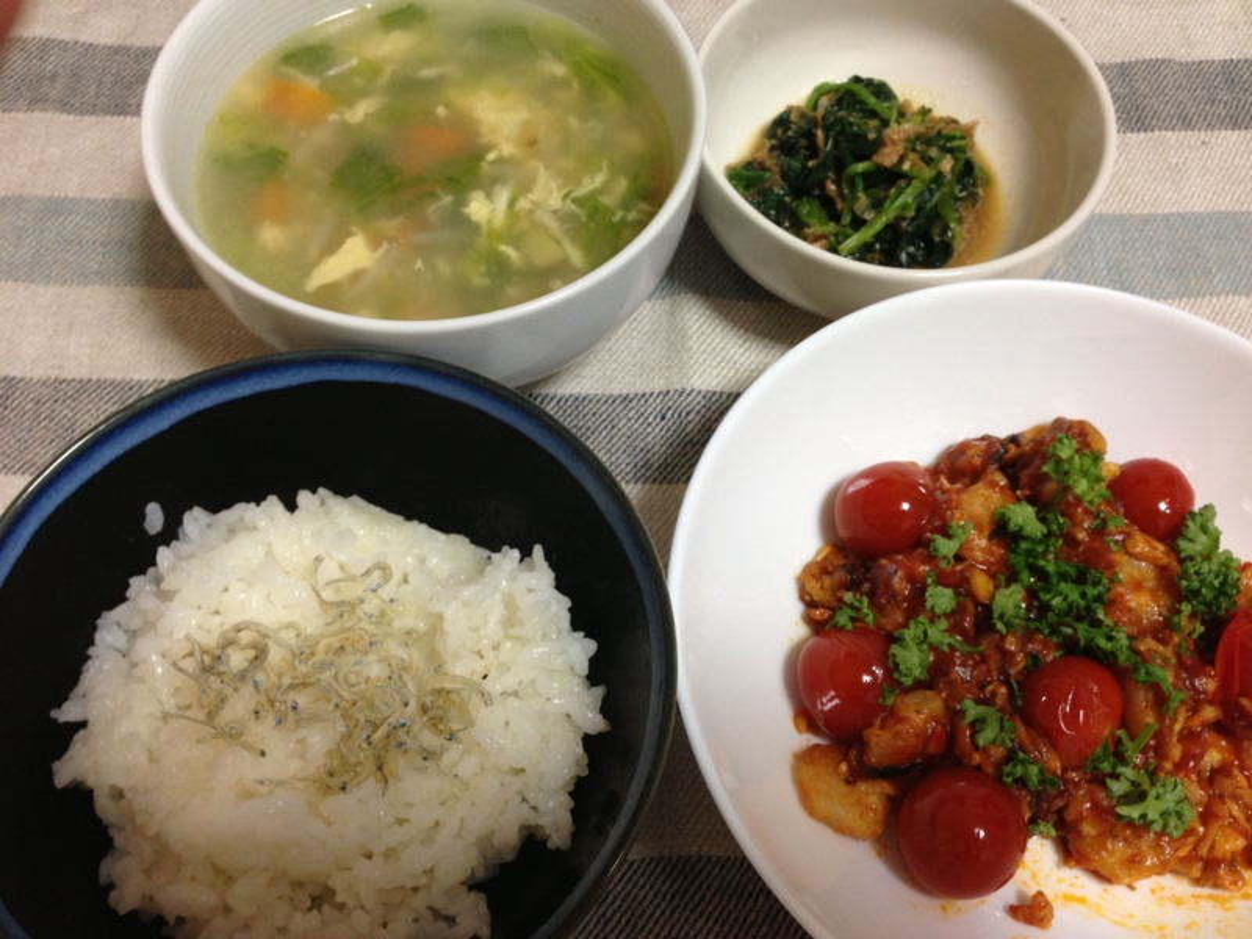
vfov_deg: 42.9
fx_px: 1194
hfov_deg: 55.4
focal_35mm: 33
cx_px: 626
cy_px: 470
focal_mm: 4.13
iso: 125
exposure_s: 1/20
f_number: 2.4
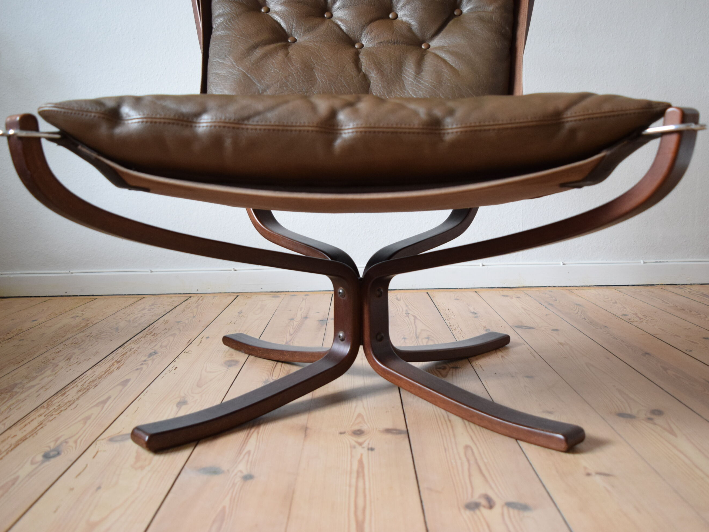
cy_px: 268
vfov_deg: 41.2
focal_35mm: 35
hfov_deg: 53.2
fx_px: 708
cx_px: 368
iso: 1600
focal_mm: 21
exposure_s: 1/100
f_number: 3.8
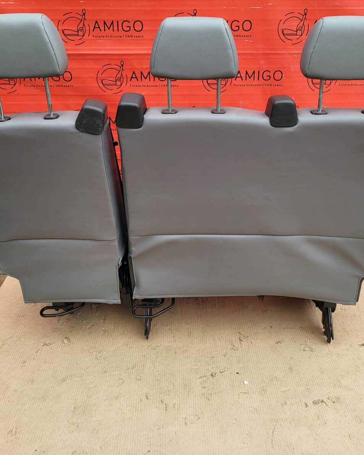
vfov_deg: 51.9
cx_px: 186
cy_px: 155
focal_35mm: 34
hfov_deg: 43.3
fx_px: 458
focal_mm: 5.4
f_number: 1.8
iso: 40
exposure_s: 1/184
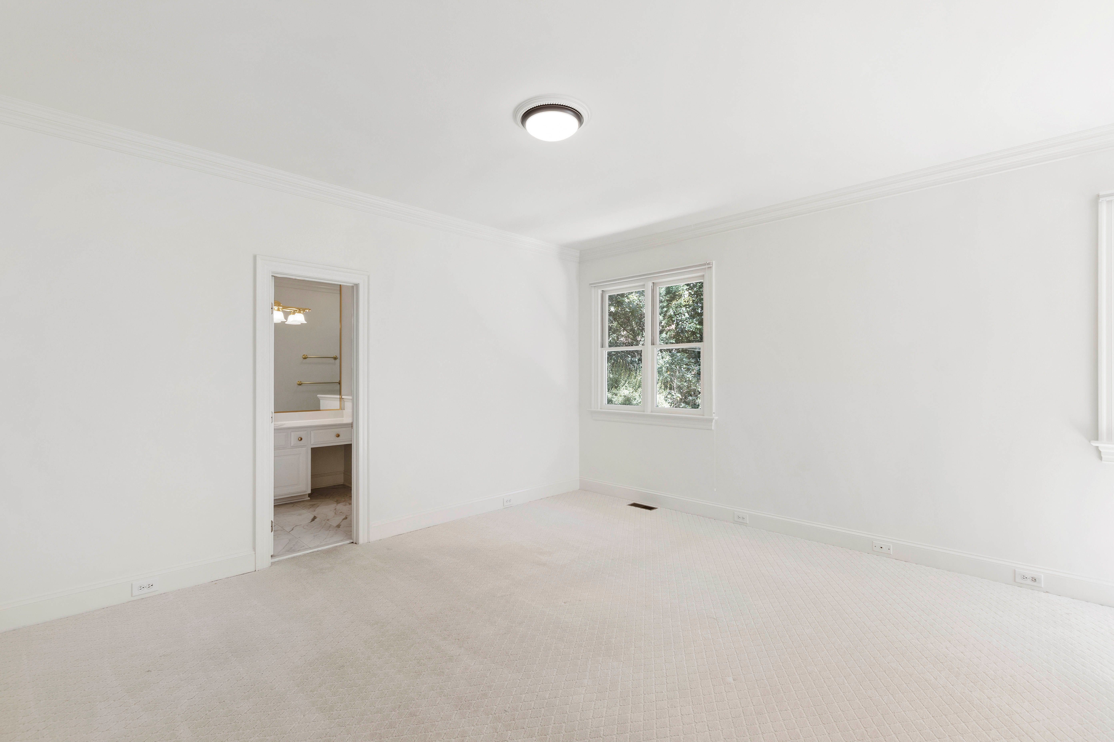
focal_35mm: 15
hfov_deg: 100.4
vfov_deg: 77.3
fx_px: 464
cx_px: 557
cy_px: 371
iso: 100
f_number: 8
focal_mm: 10
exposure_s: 1/6
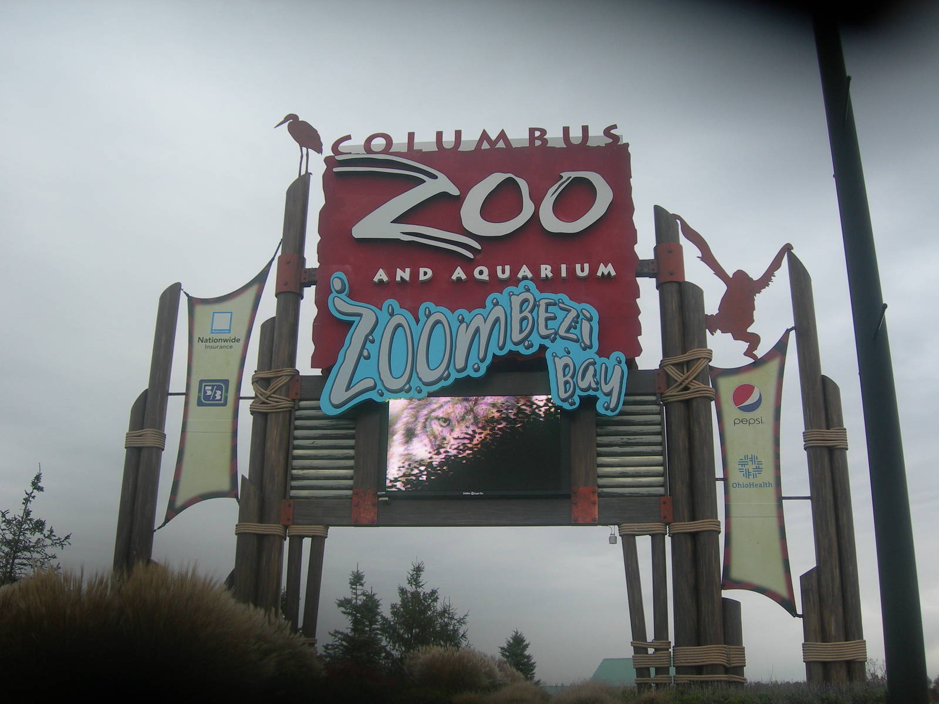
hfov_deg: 49.0
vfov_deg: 37.7
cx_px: 470
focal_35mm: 38
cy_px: 352
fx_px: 1031
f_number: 2.8
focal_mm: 7.8
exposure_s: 1/231
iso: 50
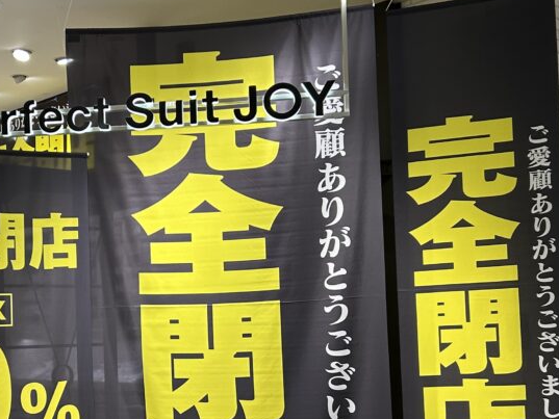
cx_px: 87
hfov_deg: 30.2
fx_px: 1001
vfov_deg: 23.5
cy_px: 283
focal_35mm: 62
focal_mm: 5.7
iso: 64
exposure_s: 1/120
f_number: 1.5
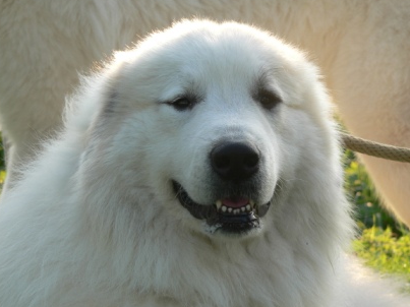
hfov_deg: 13.3
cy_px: 139
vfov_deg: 10.0
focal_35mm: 149
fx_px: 1764
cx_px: 190
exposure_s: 1/125
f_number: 3.7
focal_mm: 22.4
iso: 80
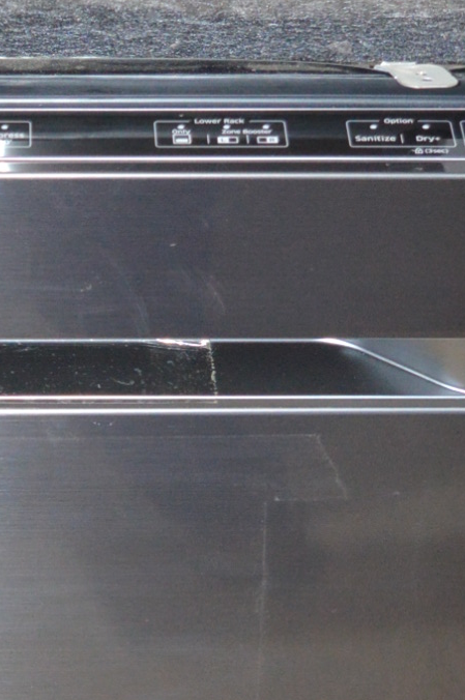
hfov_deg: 9.7
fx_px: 2724
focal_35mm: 140
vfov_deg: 14.6
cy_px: 363
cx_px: 56
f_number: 3.8
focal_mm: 21
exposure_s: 1/60
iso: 1000
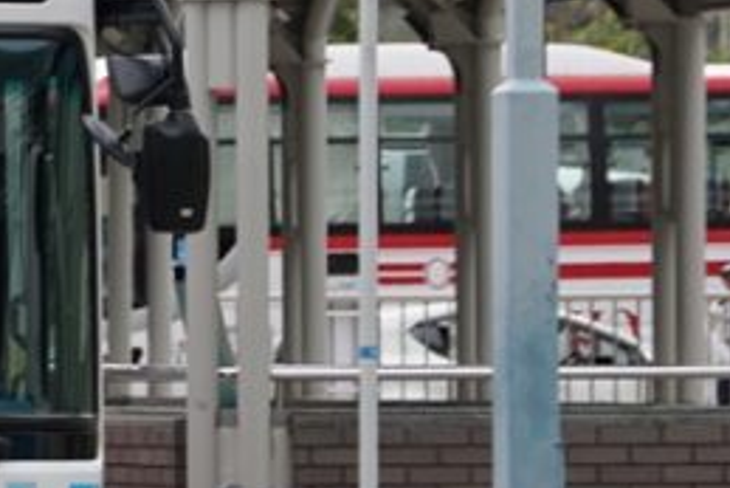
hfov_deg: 4.3
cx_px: -240
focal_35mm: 474
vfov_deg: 2.9
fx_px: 9617
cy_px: 183
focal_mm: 80
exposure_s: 1/160
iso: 100
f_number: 5.6
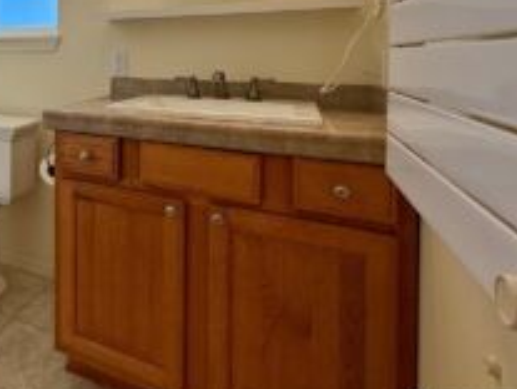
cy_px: 60
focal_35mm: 27
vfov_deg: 47.7
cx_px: 62
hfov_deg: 57.2
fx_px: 404
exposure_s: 1/120
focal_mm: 2.22
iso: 100
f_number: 2.2
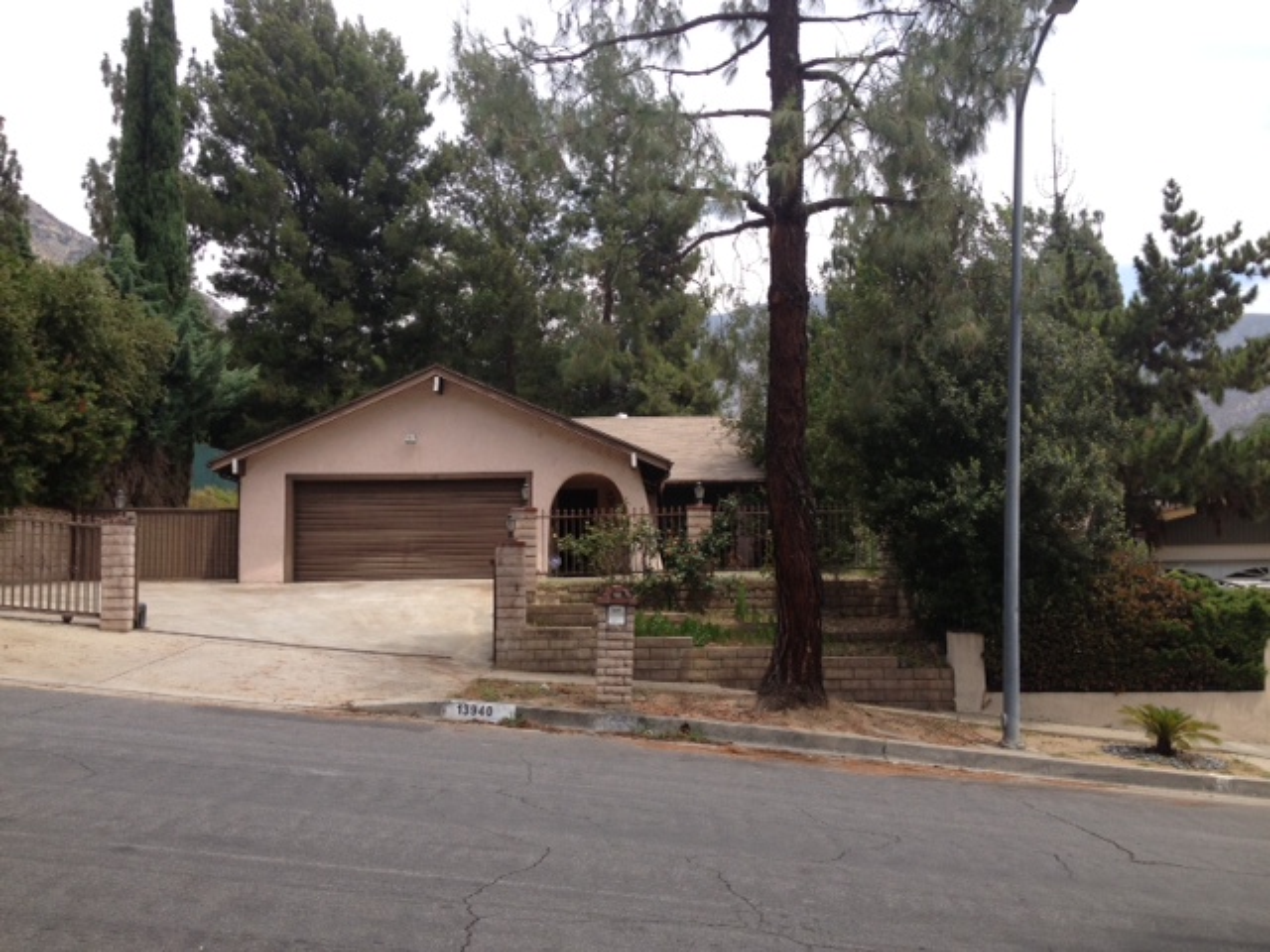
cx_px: 635
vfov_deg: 40.7
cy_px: 476
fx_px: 1284
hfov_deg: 52.6
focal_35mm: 35
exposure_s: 1/789
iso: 50
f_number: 2.4
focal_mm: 4.28
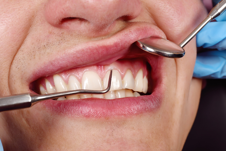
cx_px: 113
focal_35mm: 50
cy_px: 76
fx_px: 314
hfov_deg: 39.6
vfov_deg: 27.0
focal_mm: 50
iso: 100
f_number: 13
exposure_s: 1/160
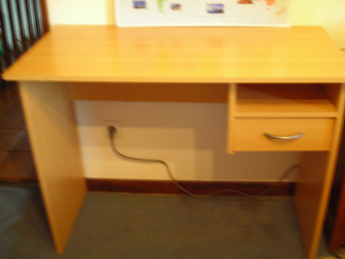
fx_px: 419
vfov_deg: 34.3
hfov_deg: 44.7
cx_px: 188
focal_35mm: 42
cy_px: 121
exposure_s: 1/1.4
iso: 200
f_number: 3.2
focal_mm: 6.3
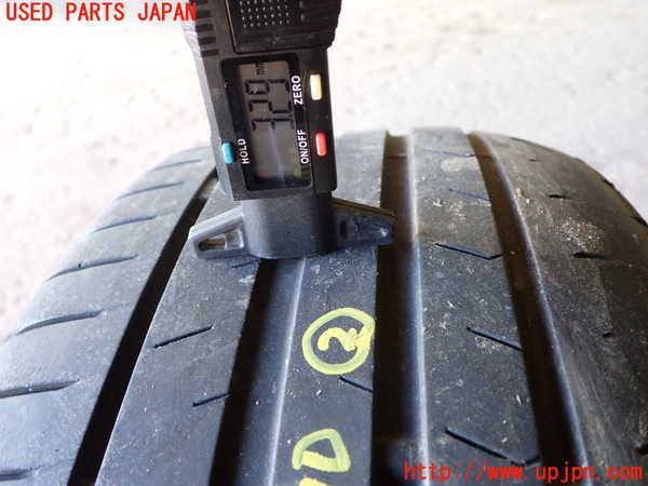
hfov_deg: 60.0
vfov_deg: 46.8
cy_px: 243
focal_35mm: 30
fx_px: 562
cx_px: 324
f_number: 2.3
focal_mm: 5.4
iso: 200
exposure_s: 1/30
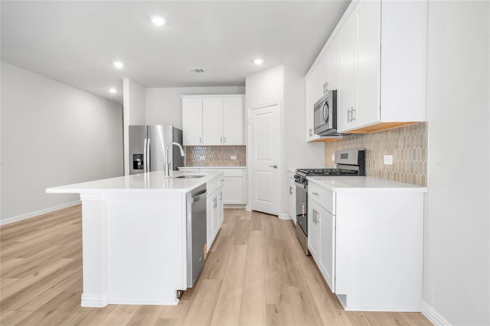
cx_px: 245
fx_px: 259
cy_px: 163
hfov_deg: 86.9
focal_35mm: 19
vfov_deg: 64.5
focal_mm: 19
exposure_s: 1/5
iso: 320
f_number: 10
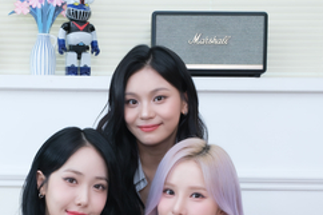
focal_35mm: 102
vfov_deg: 13.3
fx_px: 915
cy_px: 189
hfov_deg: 20.0
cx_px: 133
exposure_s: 1/200
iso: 2000
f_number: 8
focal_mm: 29
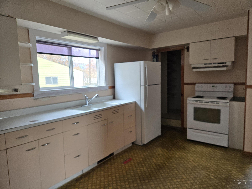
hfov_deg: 73.9
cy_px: 94
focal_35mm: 23
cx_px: 126
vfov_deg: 58.9
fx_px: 167
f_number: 1.8
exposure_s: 1/120
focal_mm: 5.4
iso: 160
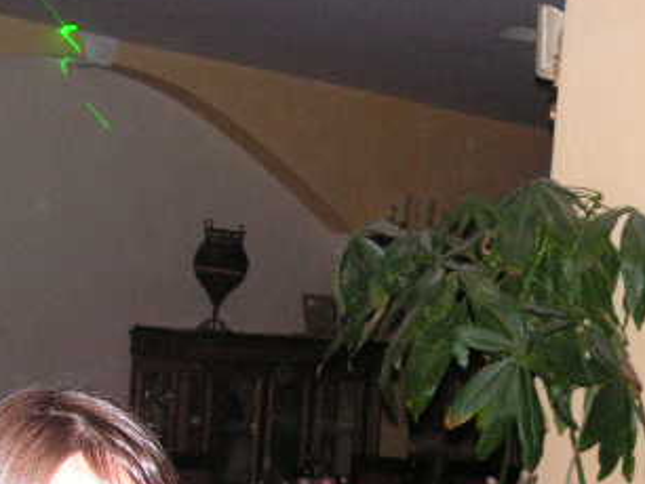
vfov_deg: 15.9
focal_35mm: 92
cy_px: 440
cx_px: 567
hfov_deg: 20.9
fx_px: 1716
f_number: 3.2
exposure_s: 1/40
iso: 200
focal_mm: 7.4
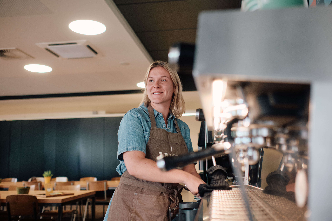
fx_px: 323
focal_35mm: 35
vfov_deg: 37.9
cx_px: 166
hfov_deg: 54.4
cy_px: 110
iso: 500
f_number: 2
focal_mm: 23
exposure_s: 1/80
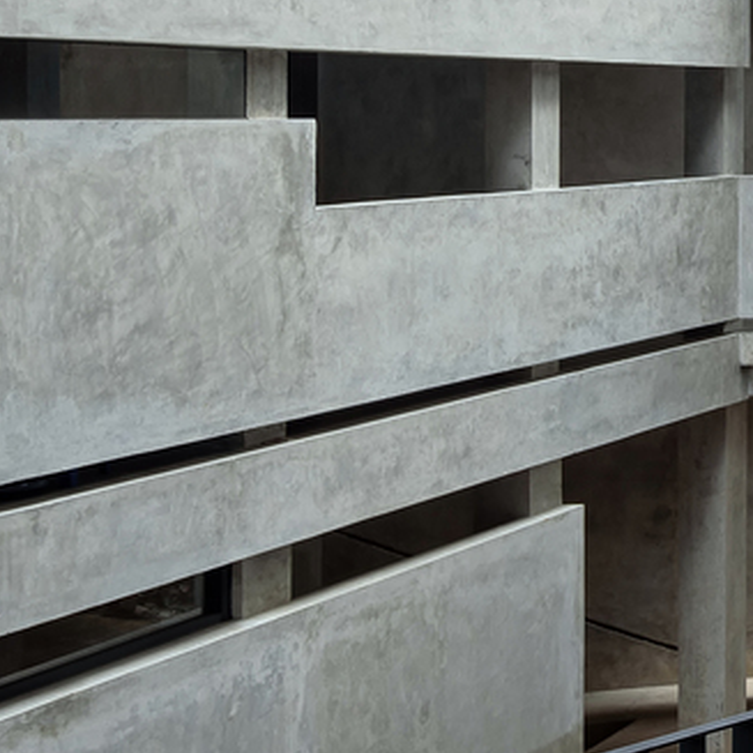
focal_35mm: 74
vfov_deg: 21.0
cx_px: 1250
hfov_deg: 19.2
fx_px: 1821
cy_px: -260
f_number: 11
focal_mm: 19
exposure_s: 1/40
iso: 100
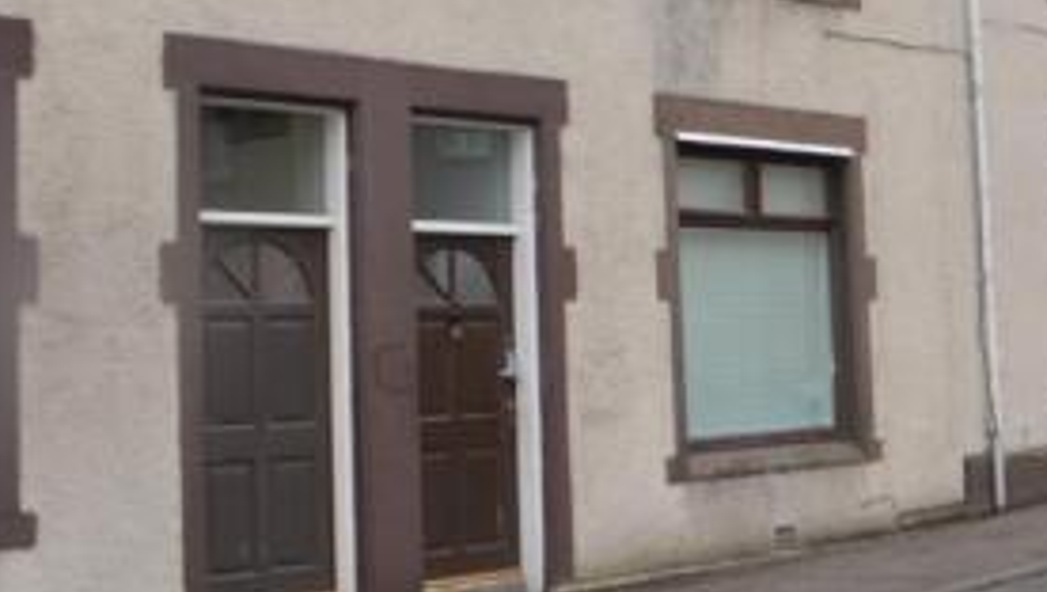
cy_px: 146
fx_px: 1862
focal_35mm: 67
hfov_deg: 30.2
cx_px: 922
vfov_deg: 17.9
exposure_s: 1/200
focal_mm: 18
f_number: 7.1
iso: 100
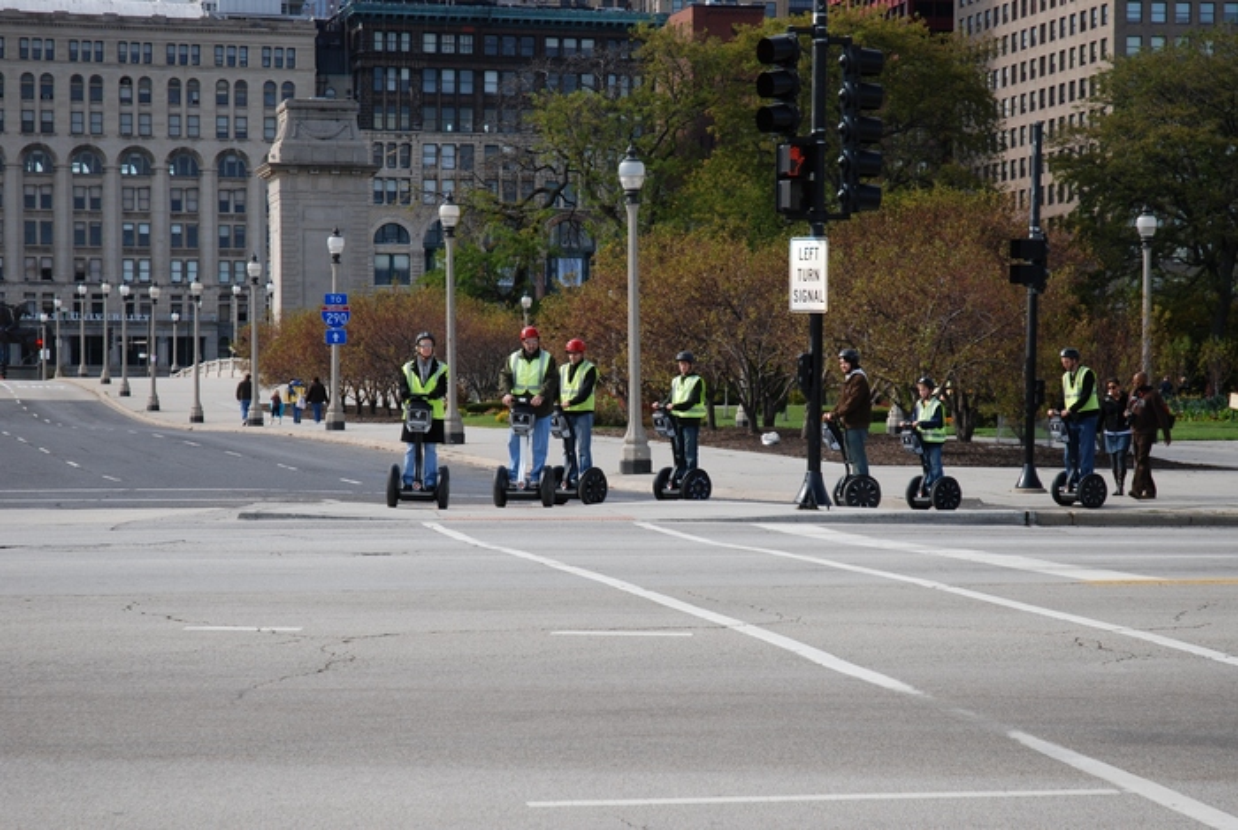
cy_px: 415
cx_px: 619
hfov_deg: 22.6
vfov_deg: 15.2
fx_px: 3100
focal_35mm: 90
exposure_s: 1/500
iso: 125
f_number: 5.6
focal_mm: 60
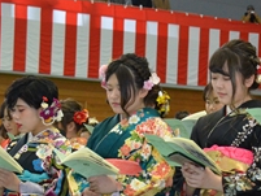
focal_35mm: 172
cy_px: 127
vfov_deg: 8.6
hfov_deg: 11.4
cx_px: 271
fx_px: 1298
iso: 3200
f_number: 6.3
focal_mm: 48
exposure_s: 1/250
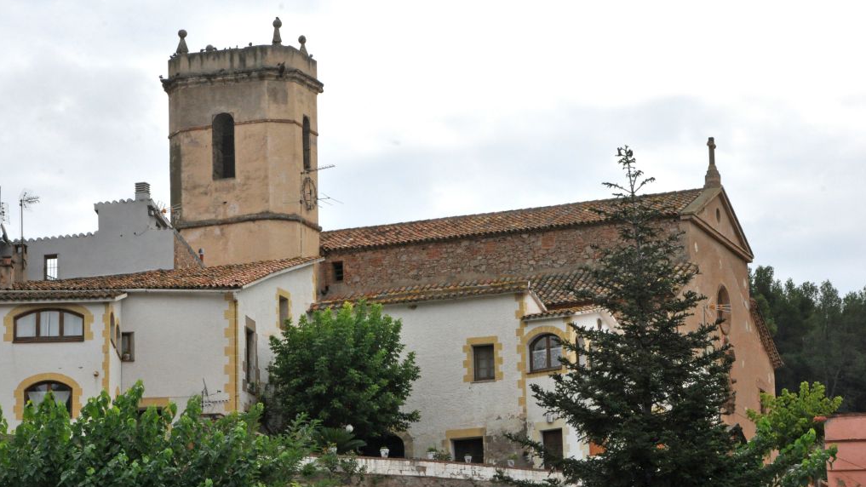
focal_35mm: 119
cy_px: 249
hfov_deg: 18.1
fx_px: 2722
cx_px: 433
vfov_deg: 10.2
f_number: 20
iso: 1000
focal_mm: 75
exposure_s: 1/200
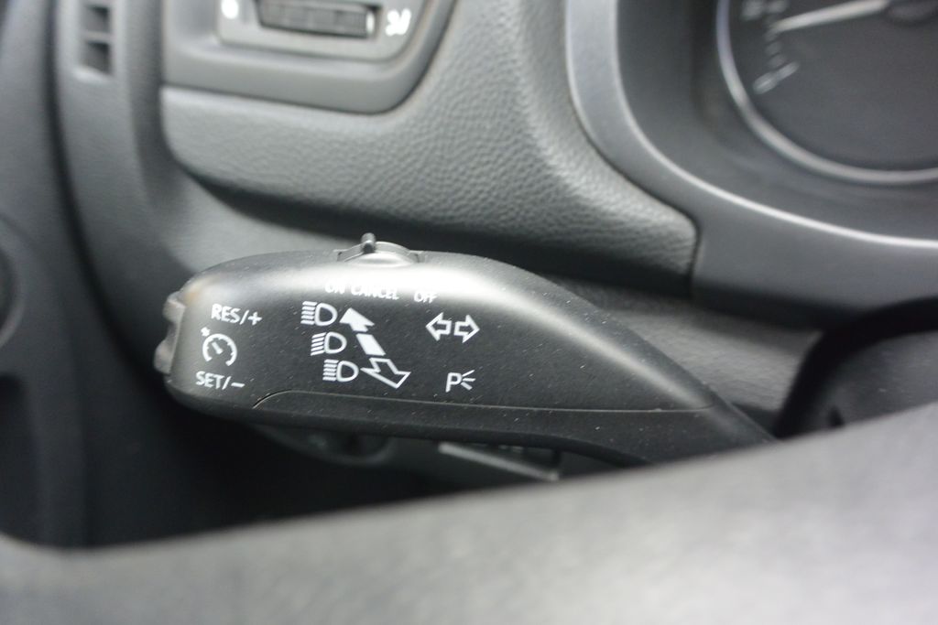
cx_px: 469
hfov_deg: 67.4
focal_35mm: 27
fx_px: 704
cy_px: 312
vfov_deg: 47.9
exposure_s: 1/40
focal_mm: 10
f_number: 3.5
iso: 800
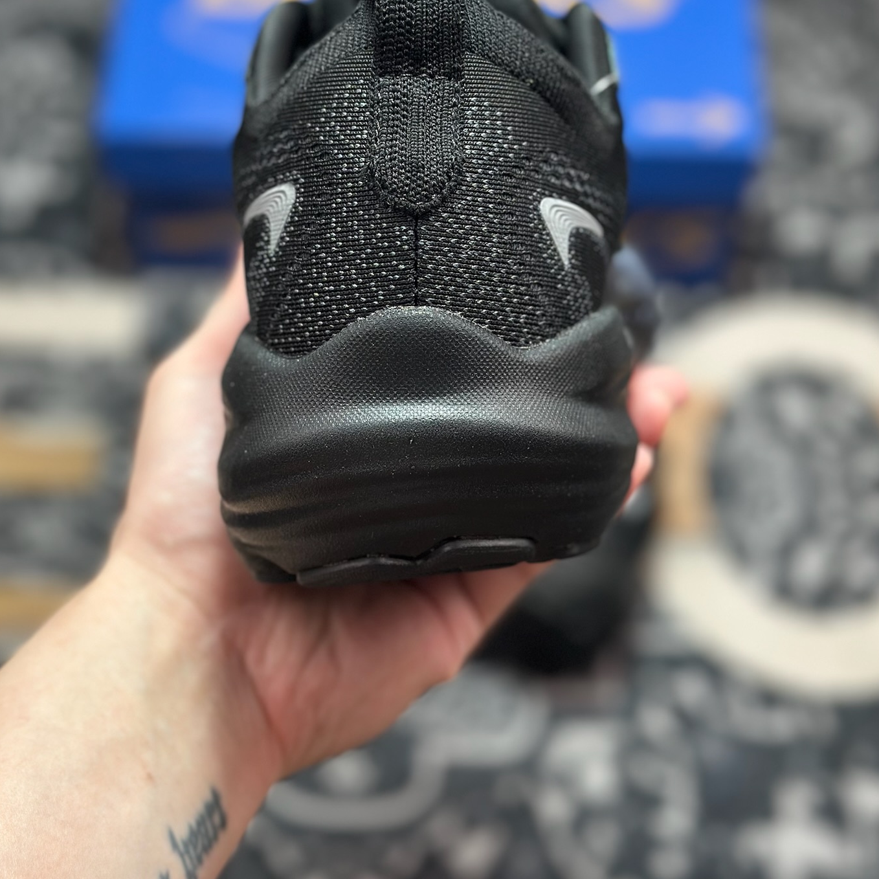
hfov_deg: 26.9
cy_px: 278
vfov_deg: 26.7
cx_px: 427
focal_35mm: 64
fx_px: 1839
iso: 80
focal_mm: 6.86
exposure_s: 1/188
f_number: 1.78
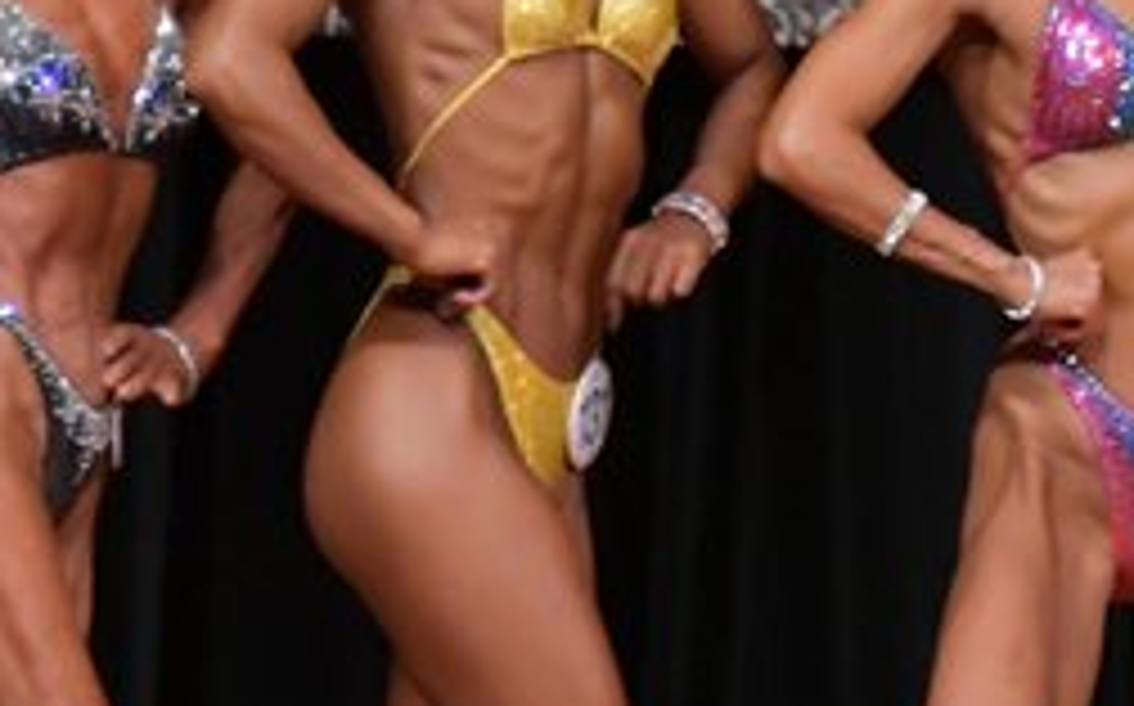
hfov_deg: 2.4
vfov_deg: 1.5
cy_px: 562
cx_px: 1478
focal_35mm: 894
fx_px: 27605
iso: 5000
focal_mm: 190
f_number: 5.6
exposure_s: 1/400
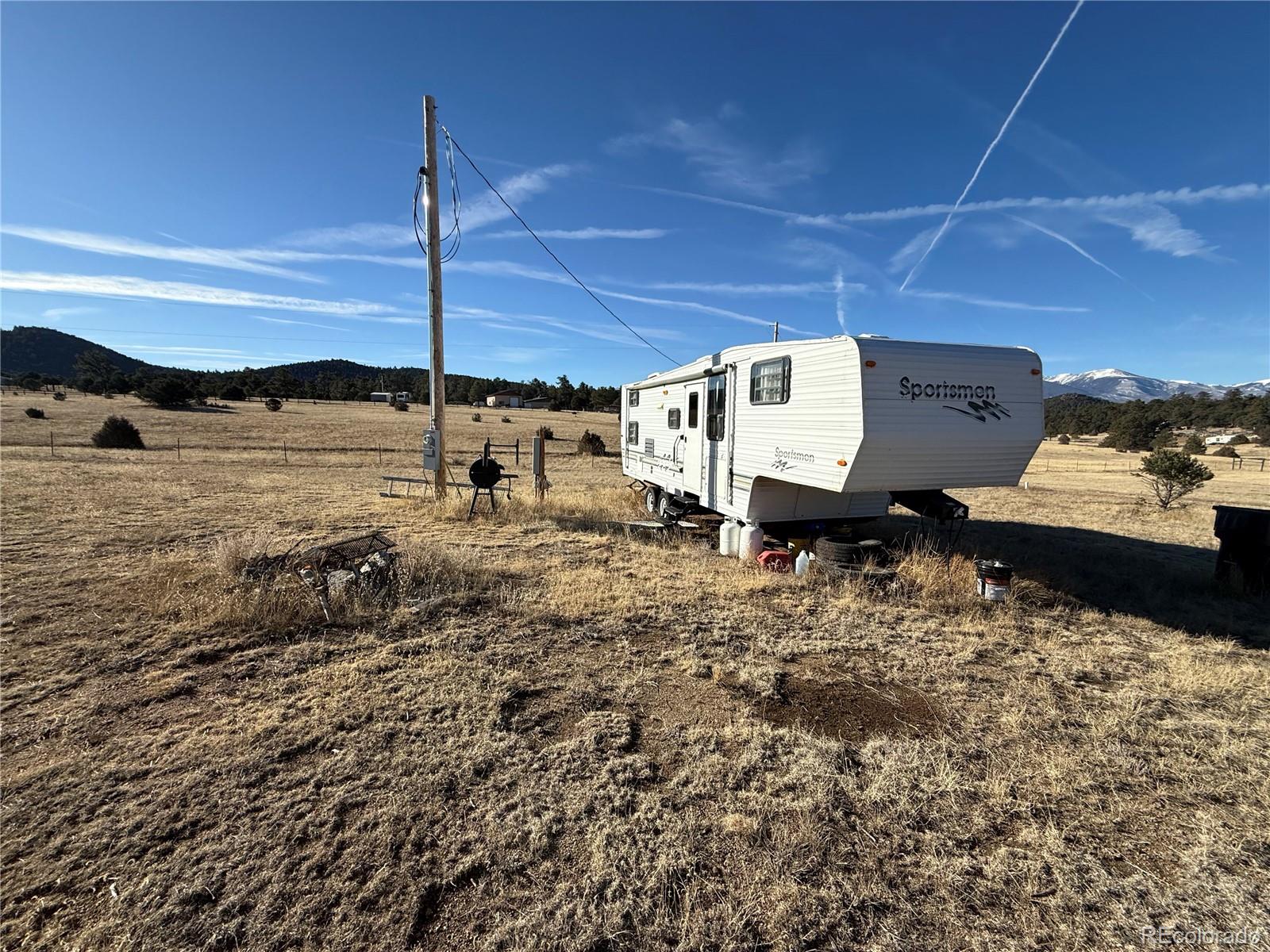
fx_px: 514
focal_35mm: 14
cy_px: 476
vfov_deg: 85.7
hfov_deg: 102.1
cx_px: 635
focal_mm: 2.22
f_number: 2.2
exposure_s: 1/2611
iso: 50
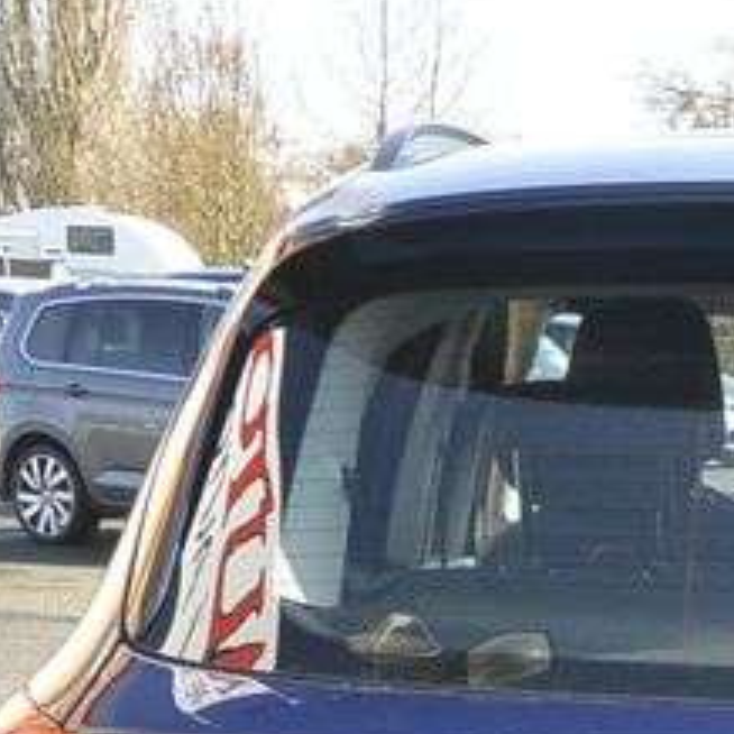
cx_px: 953
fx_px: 2591
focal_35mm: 108
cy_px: 1123
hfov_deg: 15.4
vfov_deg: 14.9
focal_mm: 10
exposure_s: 1/250
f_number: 5
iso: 160
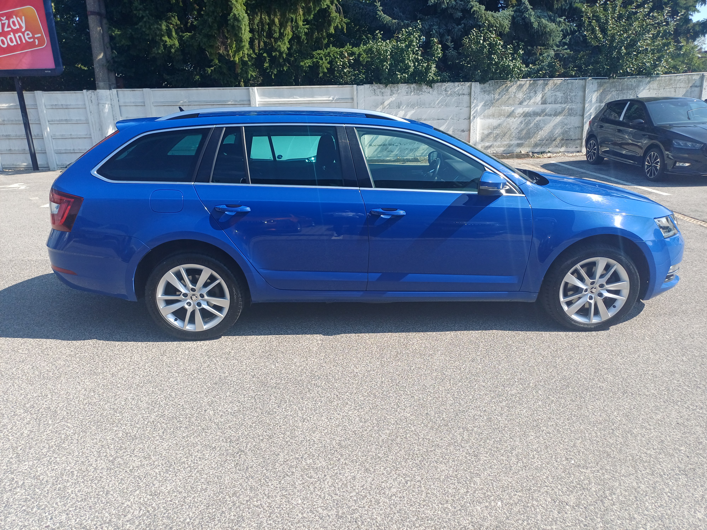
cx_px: 354
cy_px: 265
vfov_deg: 54.9
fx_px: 511
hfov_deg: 69.4
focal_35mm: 25
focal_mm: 4.65
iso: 50
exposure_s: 1/650
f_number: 1.8
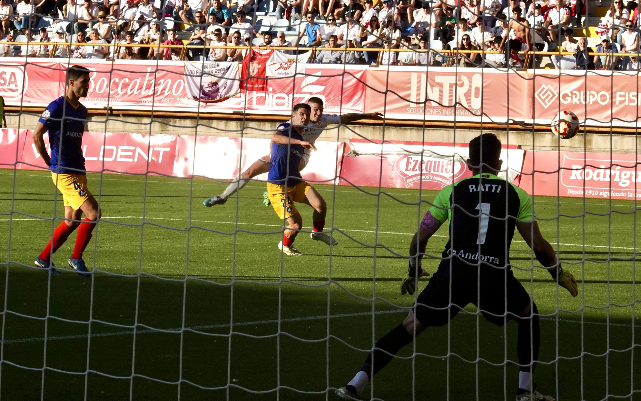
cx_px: 319
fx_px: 2812
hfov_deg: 13.0
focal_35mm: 161
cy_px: 189
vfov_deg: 8.1
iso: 1250
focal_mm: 105
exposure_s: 1/800
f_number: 18
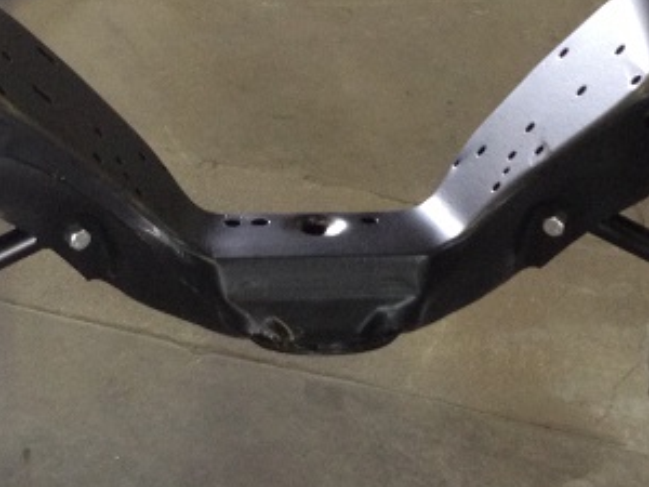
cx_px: 346
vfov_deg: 14.9
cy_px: 302
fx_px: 1856
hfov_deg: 19.8
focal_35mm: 99
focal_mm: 4.13
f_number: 2.4
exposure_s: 1/20
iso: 200
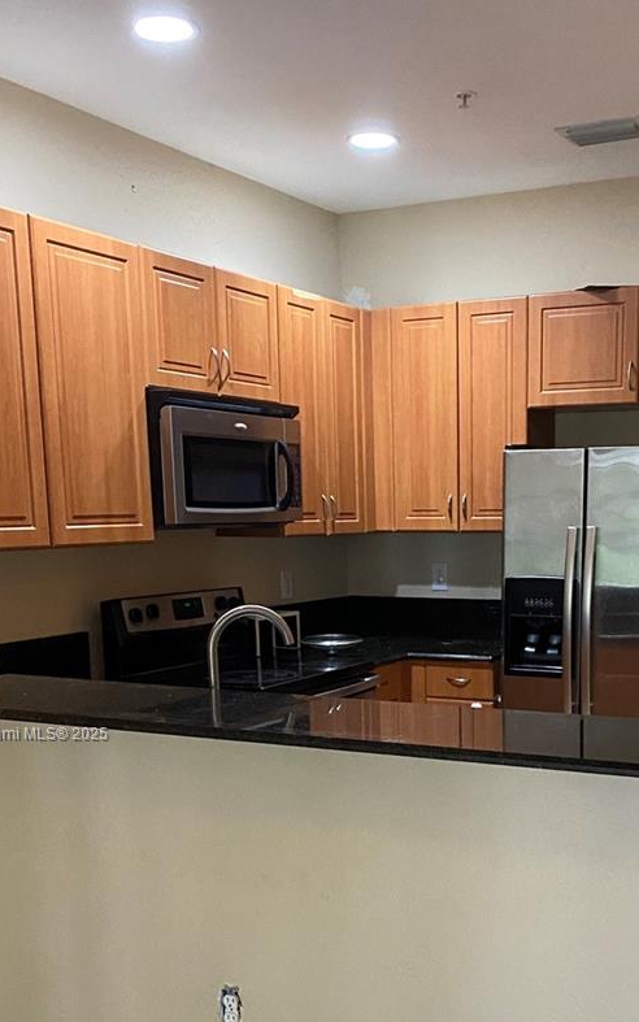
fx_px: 1170
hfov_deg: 30.2
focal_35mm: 42
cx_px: 455
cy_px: 735
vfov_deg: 45.9
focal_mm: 4.25
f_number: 1.8
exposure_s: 1/60
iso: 500
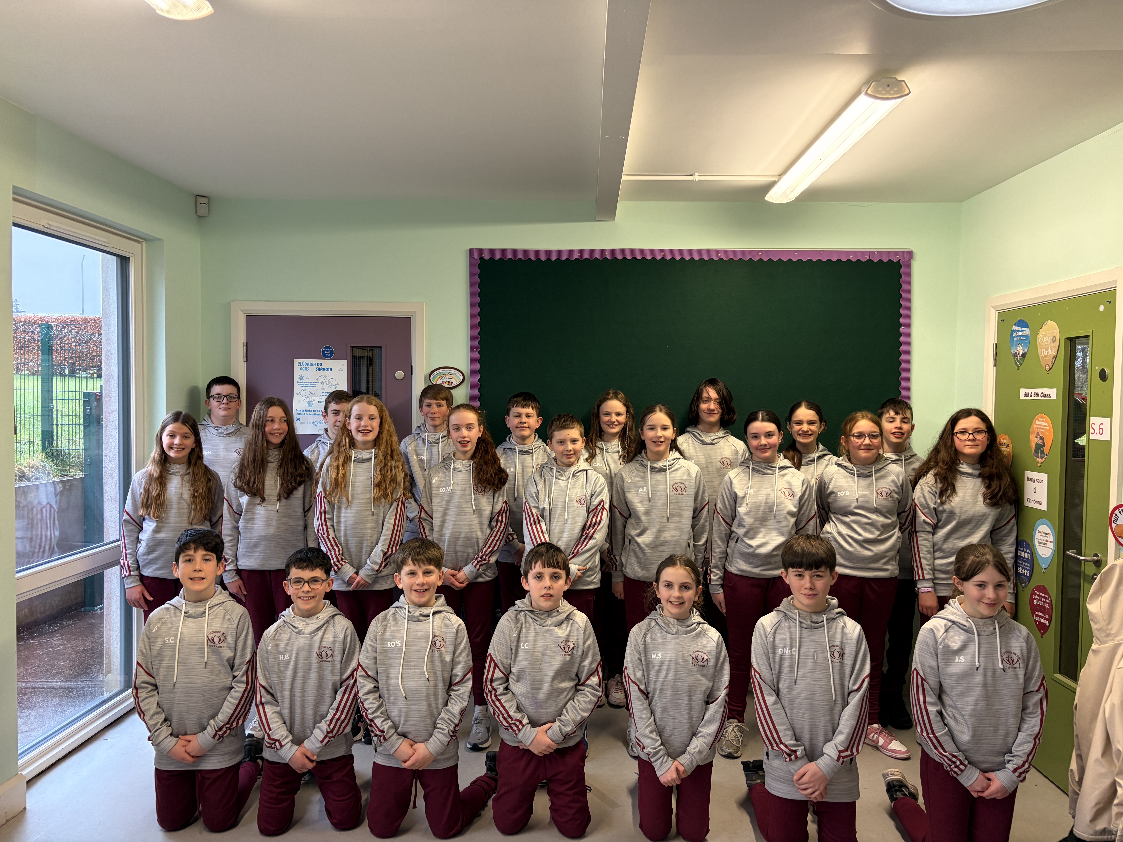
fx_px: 843
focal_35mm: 26
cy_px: 421
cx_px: 562
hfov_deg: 67.3
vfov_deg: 53.1
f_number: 1.6
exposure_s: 1/100
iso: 125
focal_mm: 5.96
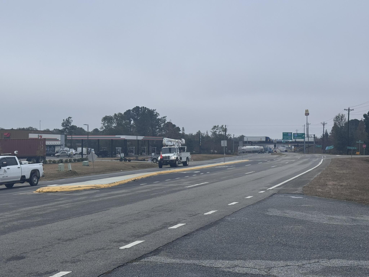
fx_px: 512
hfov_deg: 39.7
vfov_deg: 30.3
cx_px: 184
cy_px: 138
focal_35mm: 48
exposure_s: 1/1724
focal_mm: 6.76
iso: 64
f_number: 1.78
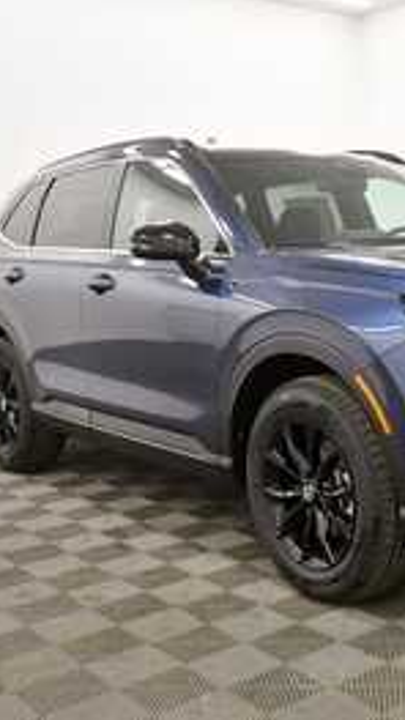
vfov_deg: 47.4
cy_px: 360
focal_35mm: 43
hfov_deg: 26.5
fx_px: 821
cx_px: 386
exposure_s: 1/125
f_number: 5.3
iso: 1250
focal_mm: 18
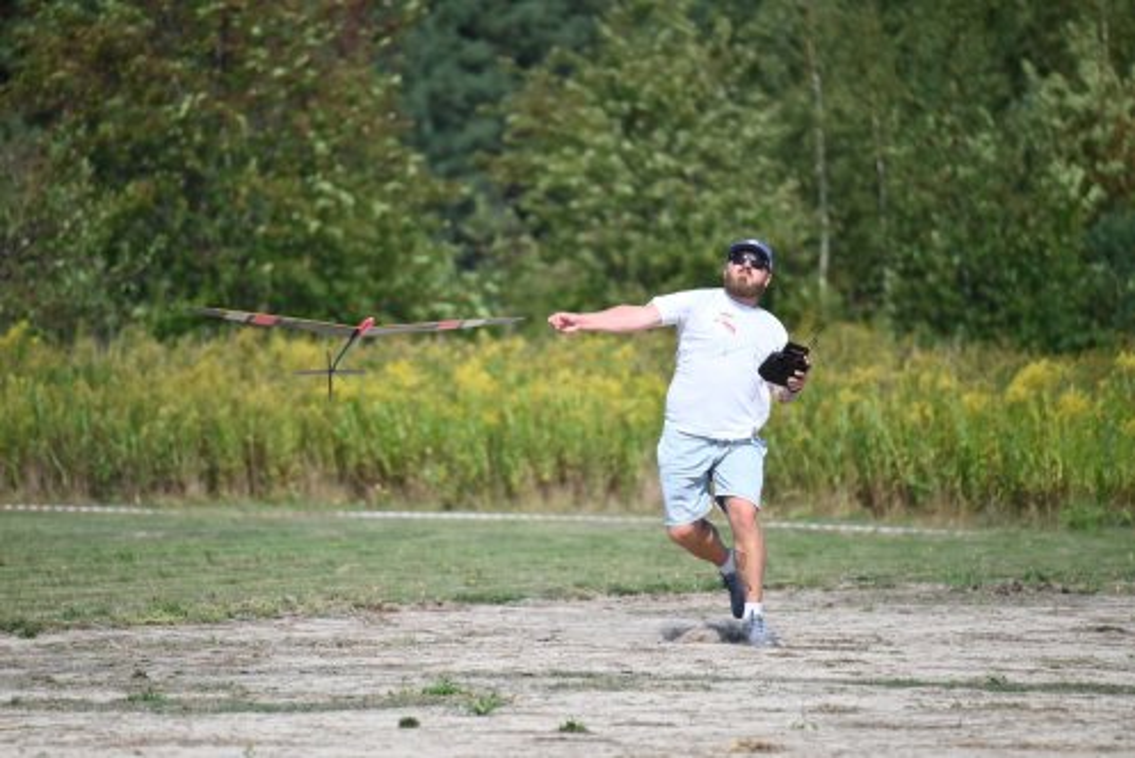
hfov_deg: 5.2
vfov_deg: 3.4
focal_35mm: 400
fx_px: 12618
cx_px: 568
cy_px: 379
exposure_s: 1/2500
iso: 640
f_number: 6.3
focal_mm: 400
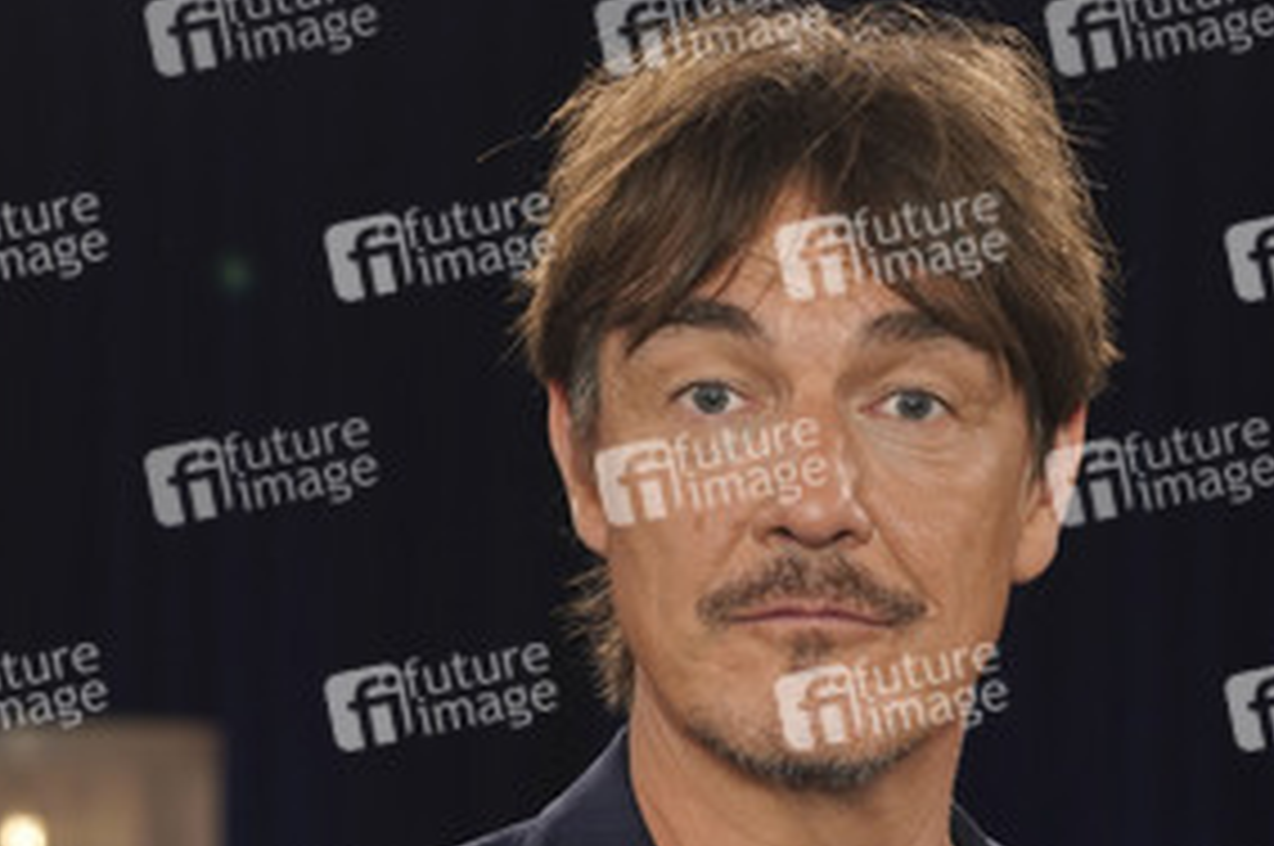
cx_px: 772
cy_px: 585
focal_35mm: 134
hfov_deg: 15.3
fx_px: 4737
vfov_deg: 10.2
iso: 1600
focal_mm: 84
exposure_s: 1/200
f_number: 5
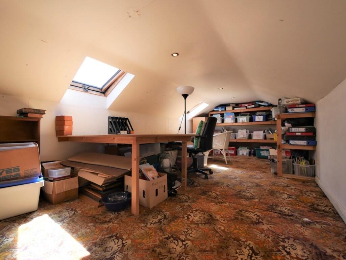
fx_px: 140
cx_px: 173
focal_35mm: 14
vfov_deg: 85.7
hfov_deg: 102.0
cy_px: 130
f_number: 4
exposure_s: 1/125
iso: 200
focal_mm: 7
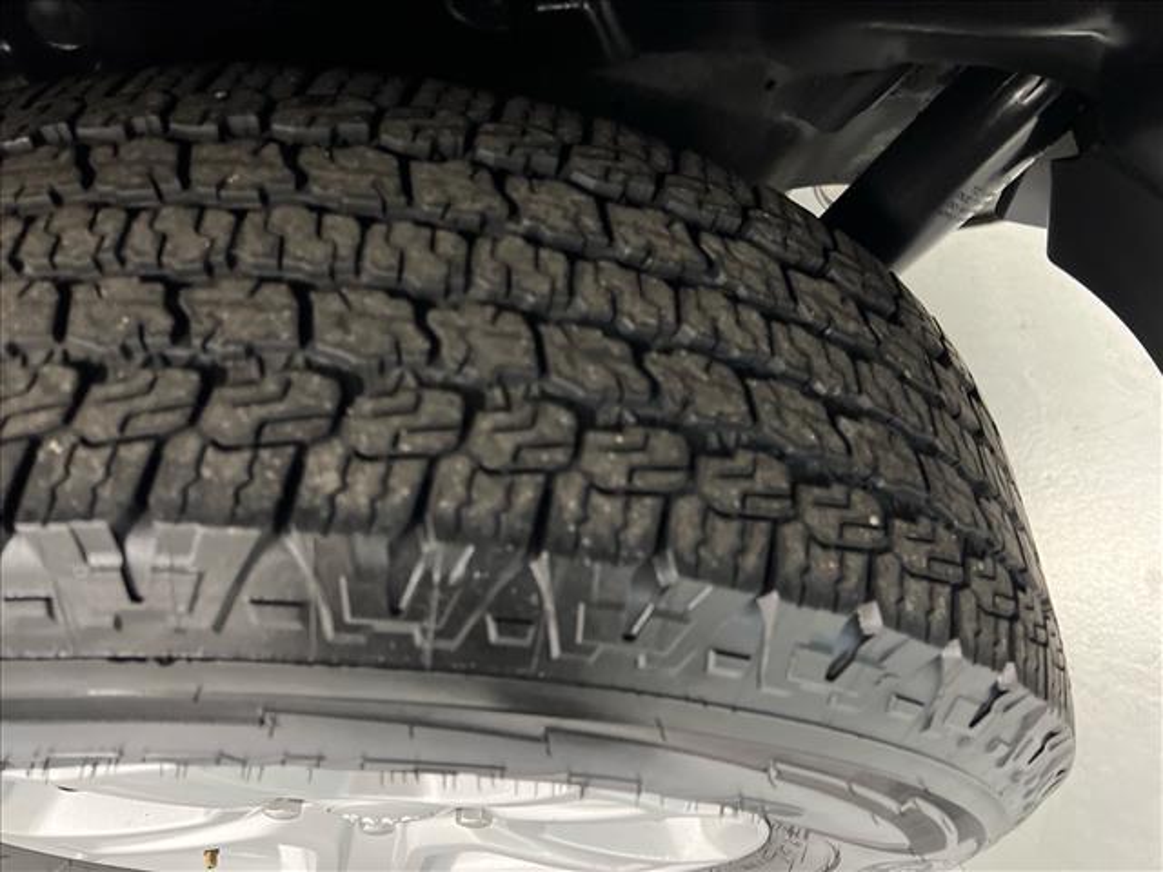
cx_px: 582
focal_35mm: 26
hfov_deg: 67.3
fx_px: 874
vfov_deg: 53.1
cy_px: 436
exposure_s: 1/30
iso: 500
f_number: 1.5
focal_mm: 5.7
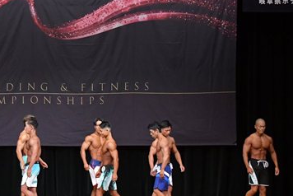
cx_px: 53
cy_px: 113
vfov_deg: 8.4
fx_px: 1328
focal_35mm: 163
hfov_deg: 12.5
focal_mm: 50
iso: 5000
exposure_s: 1/400
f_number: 5.6
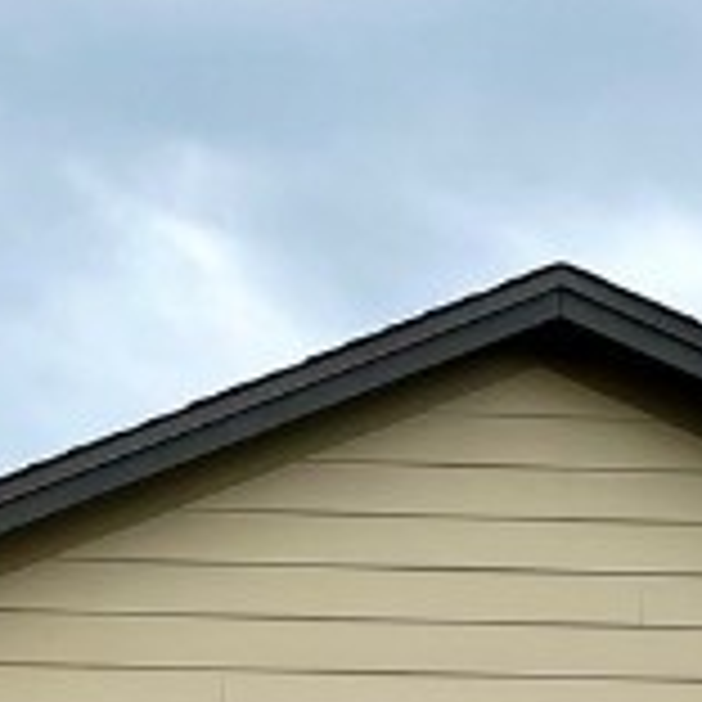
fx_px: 3465
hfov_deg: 11.4
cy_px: 914
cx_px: -40
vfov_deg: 11.3
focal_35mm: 151
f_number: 1.6
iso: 50
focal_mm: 5.1
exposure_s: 1/2062
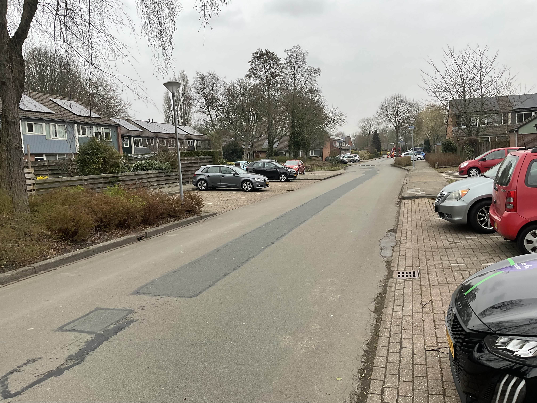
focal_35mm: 29
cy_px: 202
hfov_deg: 61.7
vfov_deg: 48.2
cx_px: 268
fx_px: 450
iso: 16
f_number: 1.8
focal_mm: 3
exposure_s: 1/236
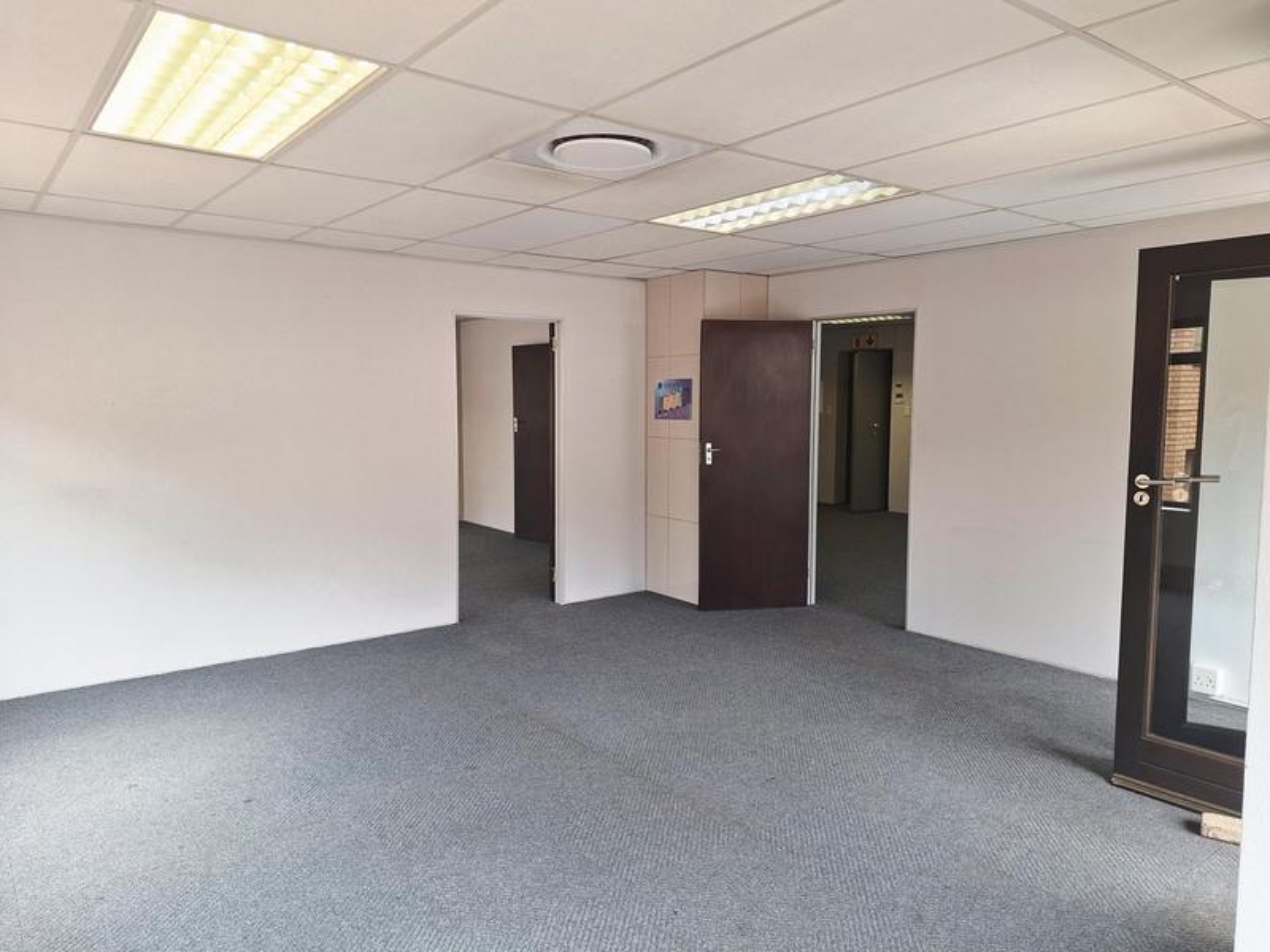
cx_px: 635
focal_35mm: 23
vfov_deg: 58.9
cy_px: 476
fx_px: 844
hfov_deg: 73.9
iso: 64
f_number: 1.8
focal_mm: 5.54
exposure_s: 1/100
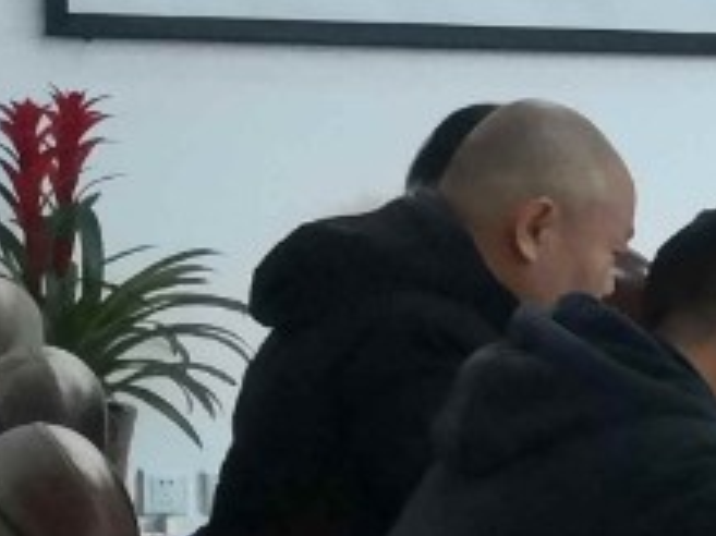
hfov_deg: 9.0
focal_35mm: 197
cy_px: 526
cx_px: 1782
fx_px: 4073
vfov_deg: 7.5
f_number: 1.8
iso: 250
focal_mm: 3.95
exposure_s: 1/100
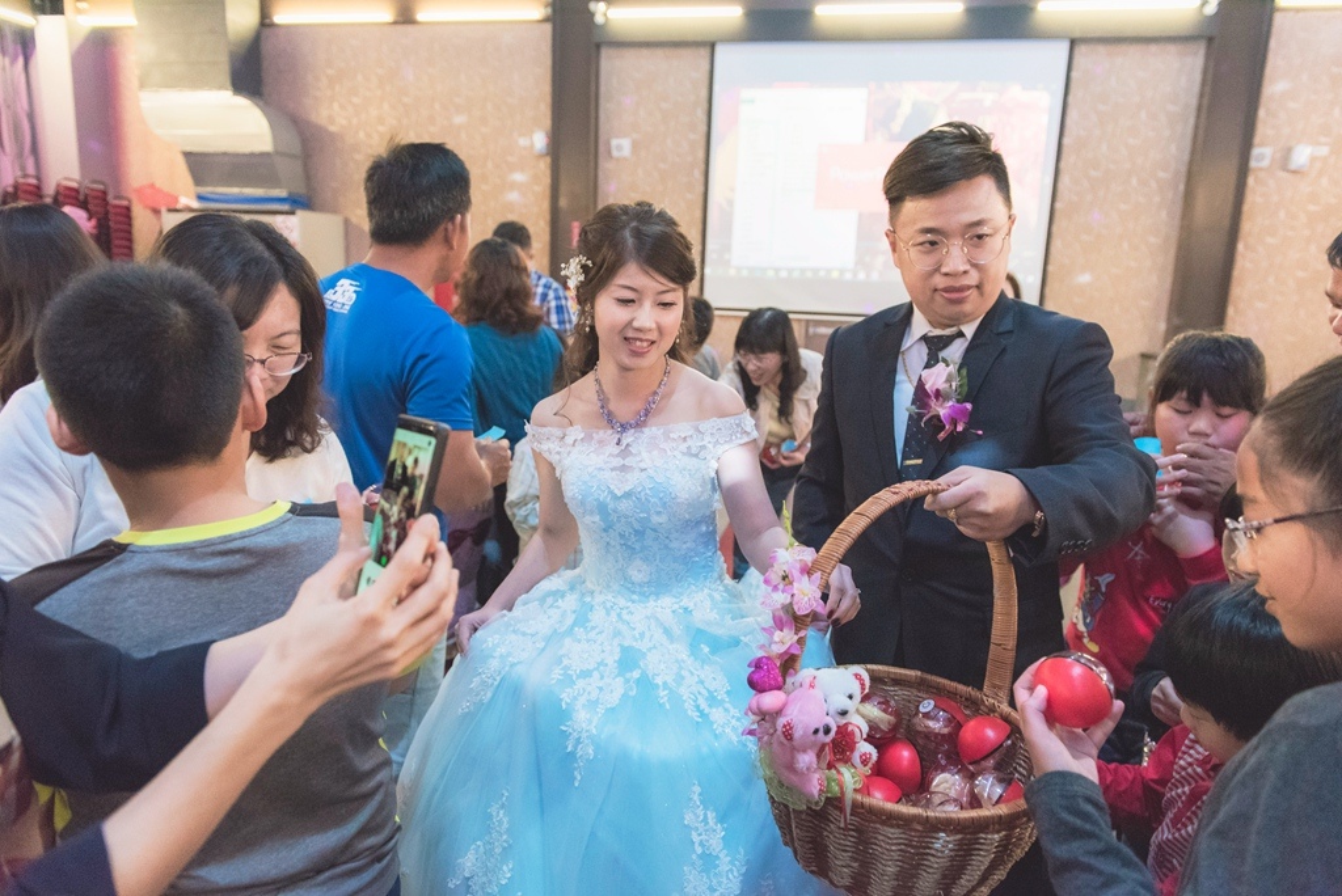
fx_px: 895
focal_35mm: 24
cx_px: 671
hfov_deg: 73.7
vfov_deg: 53.2
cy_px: 448
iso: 6400
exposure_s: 1/200
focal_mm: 24
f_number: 3.5
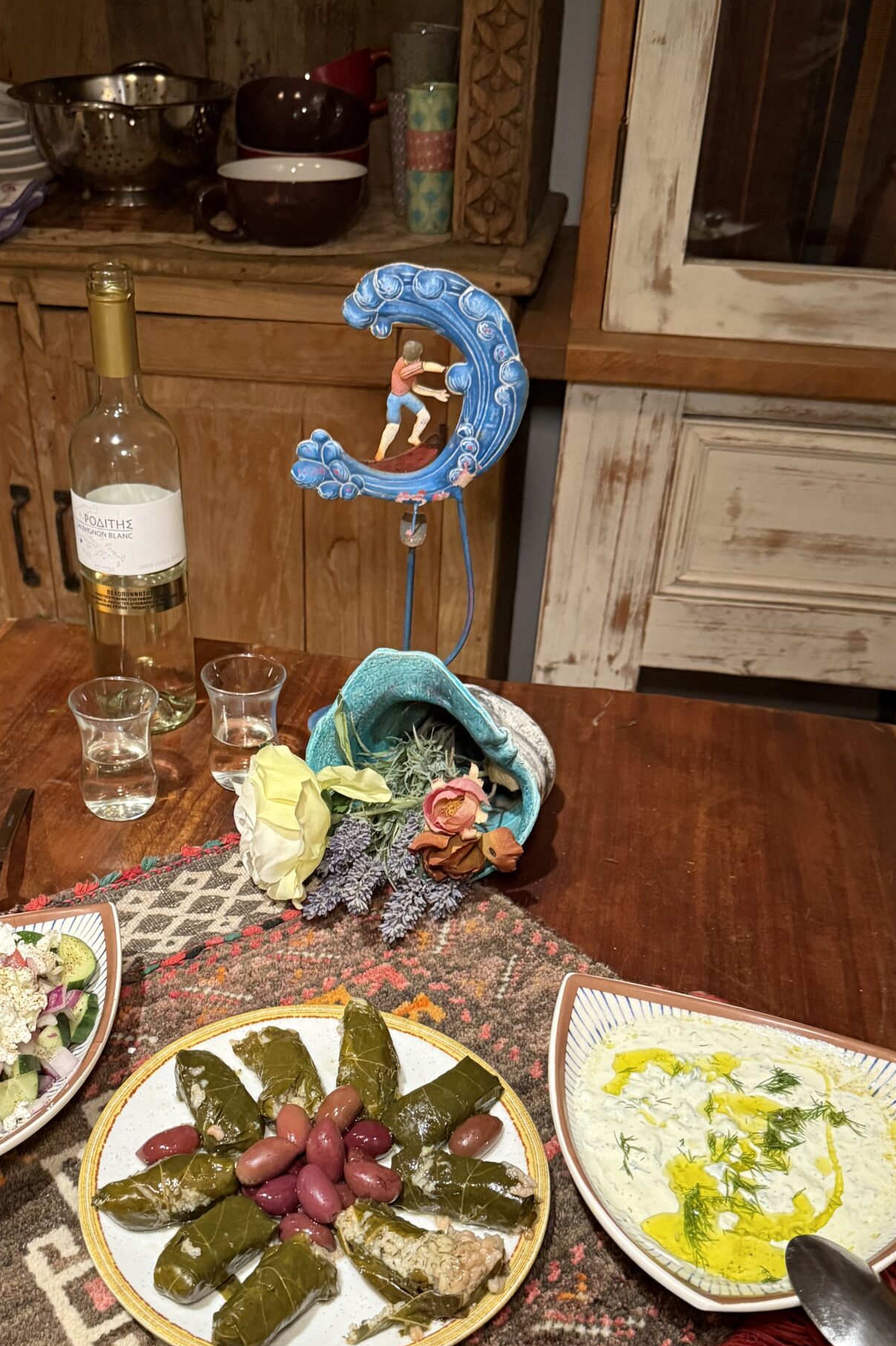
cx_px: 333
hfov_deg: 37.6
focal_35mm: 35
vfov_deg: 54.0
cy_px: 810
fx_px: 1307
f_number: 1.78
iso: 640
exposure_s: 1/50
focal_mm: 6.76
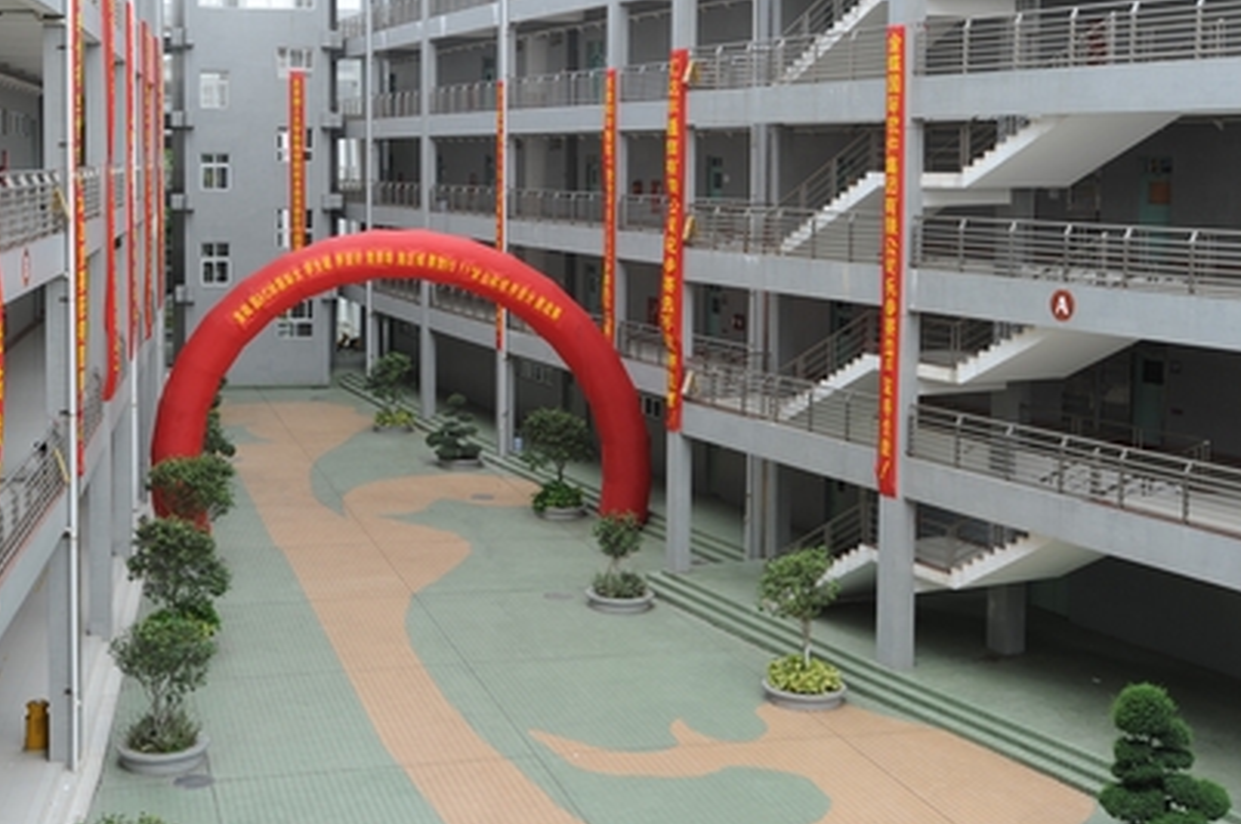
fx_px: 1756
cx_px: 435
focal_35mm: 51
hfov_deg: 38.6
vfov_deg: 26.2
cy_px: 262
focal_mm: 32
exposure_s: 1/160
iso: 200
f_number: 6.3
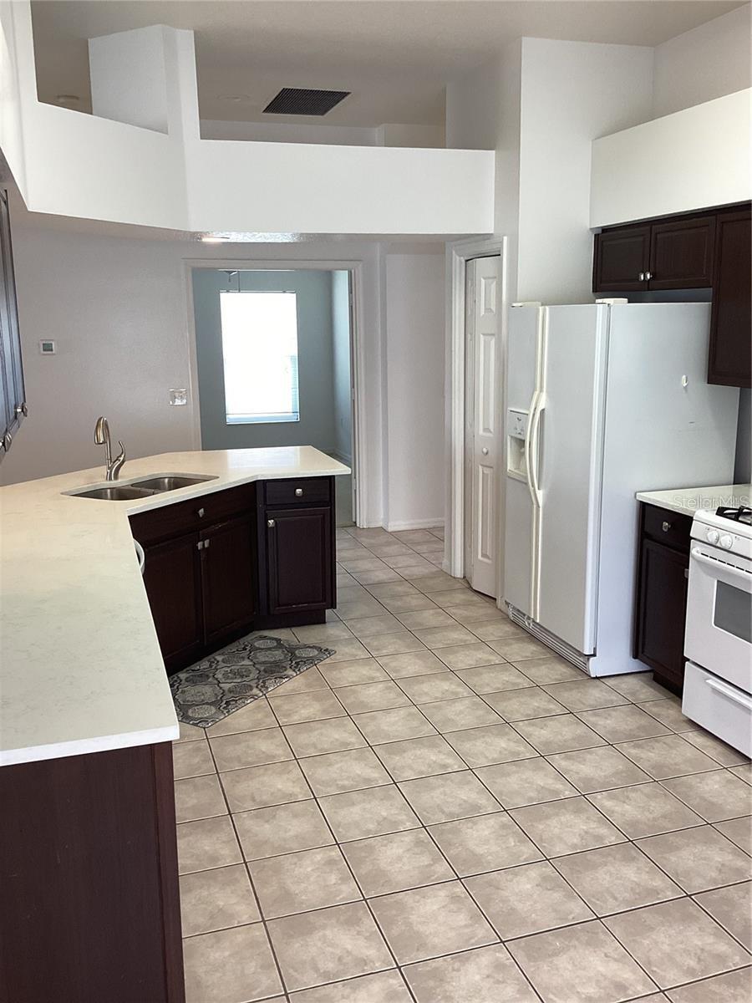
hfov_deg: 45.4
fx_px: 898
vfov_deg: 58.4
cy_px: 502
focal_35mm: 31
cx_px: 376
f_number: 2.4
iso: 80
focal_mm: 3.3
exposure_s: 1/60
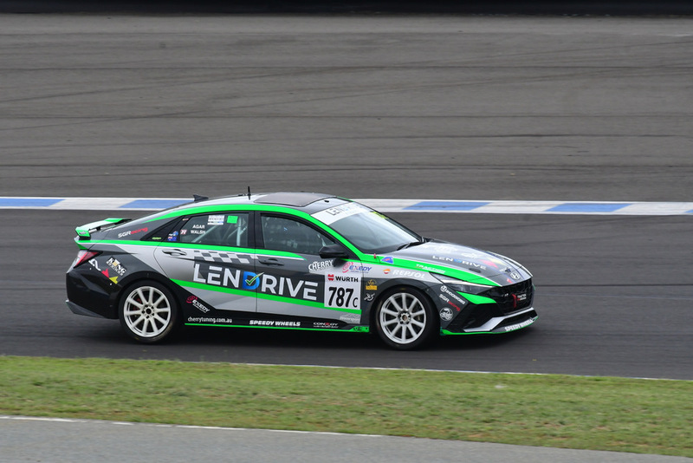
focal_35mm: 690
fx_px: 13287
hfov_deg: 3.0
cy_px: 232
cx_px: 346
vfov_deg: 2.0
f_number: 11
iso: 1000
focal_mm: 460
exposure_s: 1/640
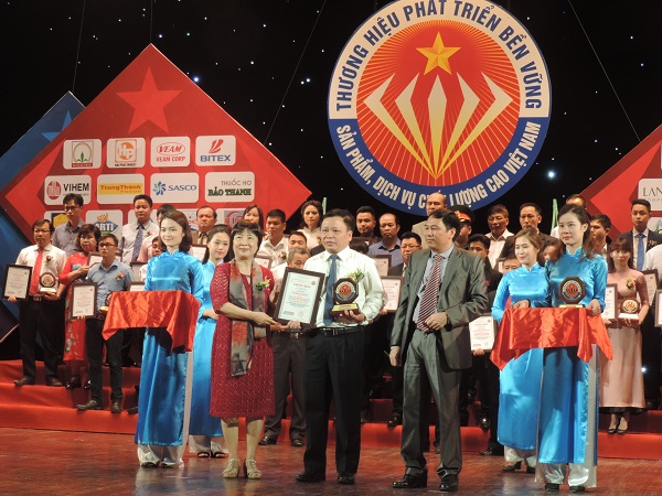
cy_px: 248
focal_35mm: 75
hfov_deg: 26.0
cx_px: 331
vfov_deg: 19.6
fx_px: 1434
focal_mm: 13.3
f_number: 3.9
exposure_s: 1/40
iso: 400
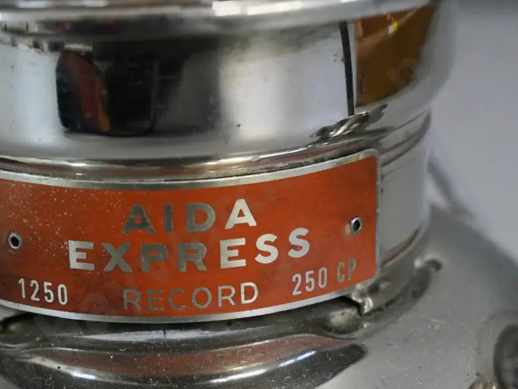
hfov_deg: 17.7
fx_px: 1661
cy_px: 251
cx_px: 176
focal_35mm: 111
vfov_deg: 13.3
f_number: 5.5
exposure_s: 1/100
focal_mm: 42
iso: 3200
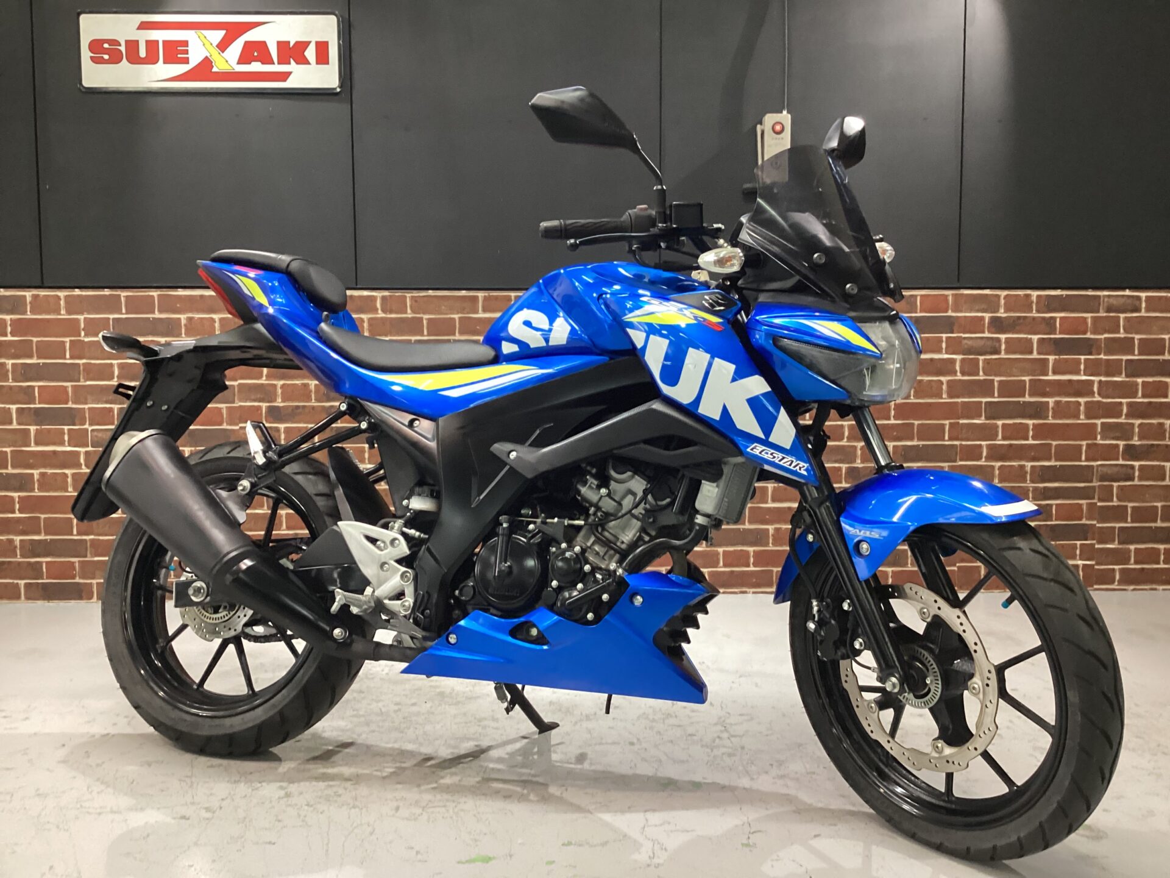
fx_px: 1048
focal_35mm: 31
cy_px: 439
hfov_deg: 58.4
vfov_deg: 45.4
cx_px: 585
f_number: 2.4
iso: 400
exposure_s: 1/60
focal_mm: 3.3
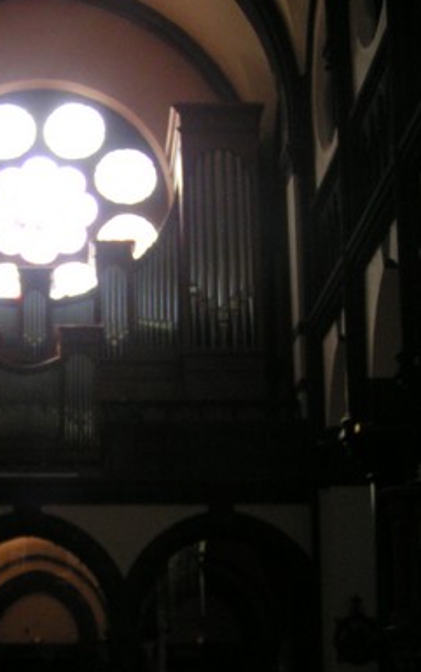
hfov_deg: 16.9
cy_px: 404
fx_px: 1394
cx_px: 44
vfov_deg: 27.1
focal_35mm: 76
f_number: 2.8
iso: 200
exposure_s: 1/25
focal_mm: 6.9
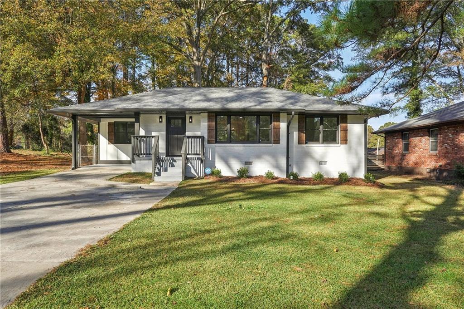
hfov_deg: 71.6
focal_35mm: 25
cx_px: 232
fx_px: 322
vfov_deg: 51.2
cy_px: 154
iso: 800
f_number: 8
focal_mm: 25
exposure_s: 1/800
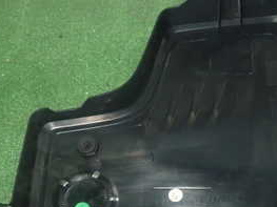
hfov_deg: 33.3
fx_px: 456
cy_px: 194
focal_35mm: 57
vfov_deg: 24.7
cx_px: 200
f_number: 5.6
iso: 800
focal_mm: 4.5
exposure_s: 1/30
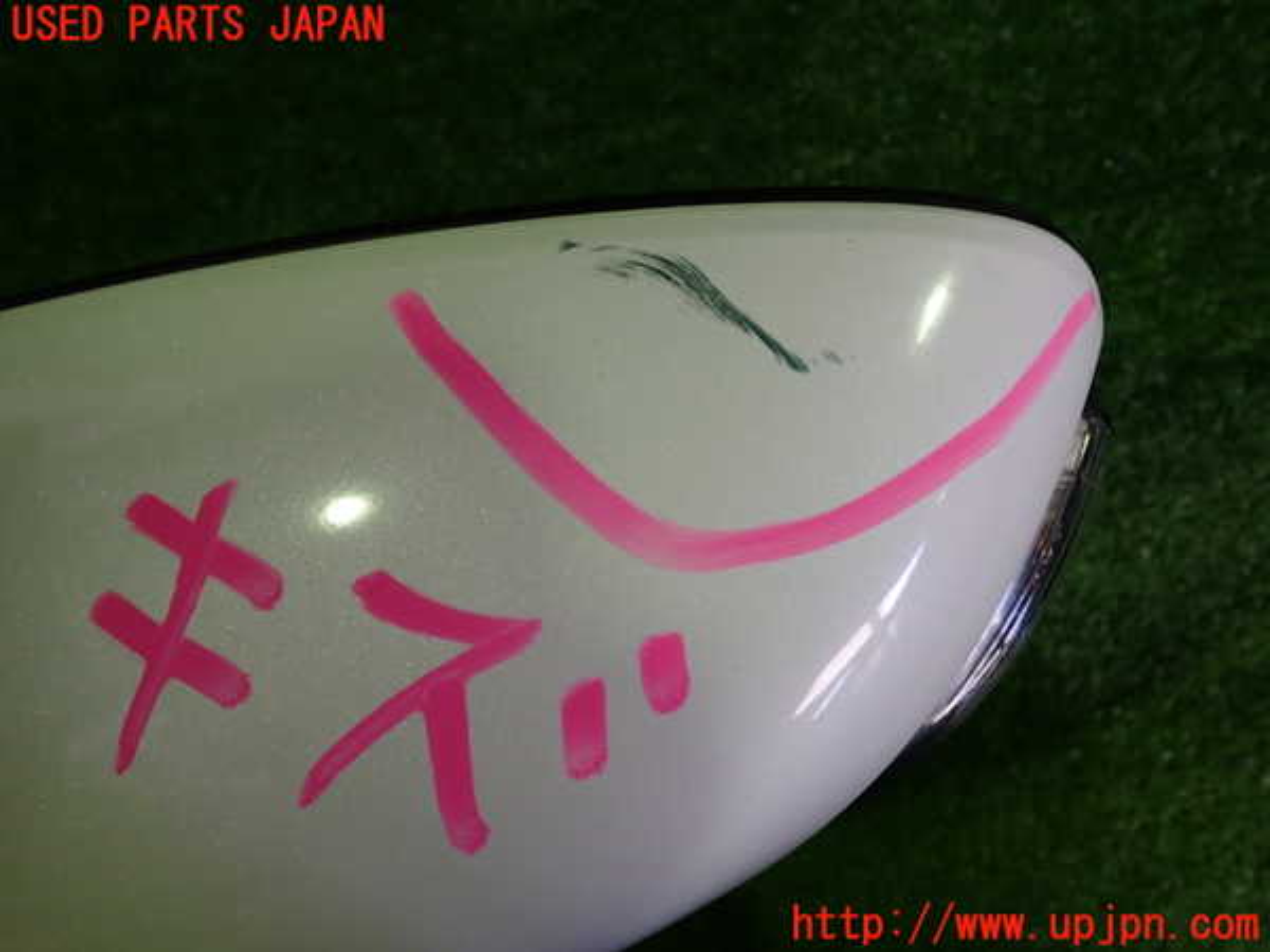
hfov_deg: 60.0
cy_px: 476
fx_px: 1101
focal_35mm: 30
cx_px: 635
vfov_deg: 46.8
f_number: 2.3
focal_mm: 5.4
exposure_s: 1/60
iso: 200
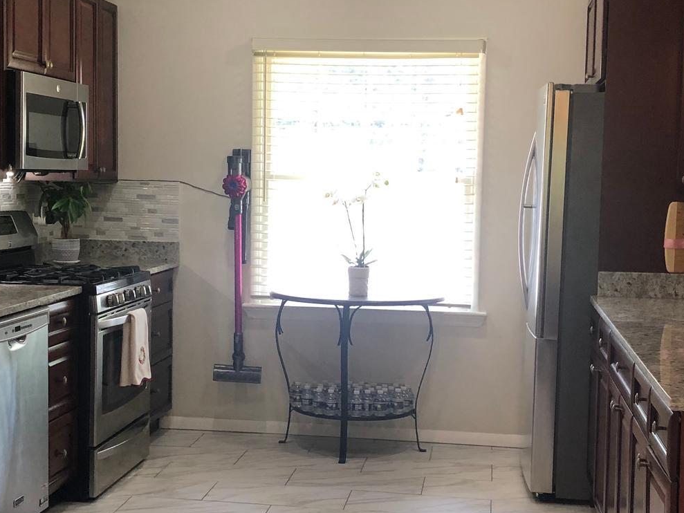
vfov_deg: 25.2
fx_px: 1146
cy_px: 272
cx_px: 289
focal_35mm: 58
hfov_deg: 33.2
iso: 40
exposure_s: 1/30
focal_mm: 4
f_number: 1.8
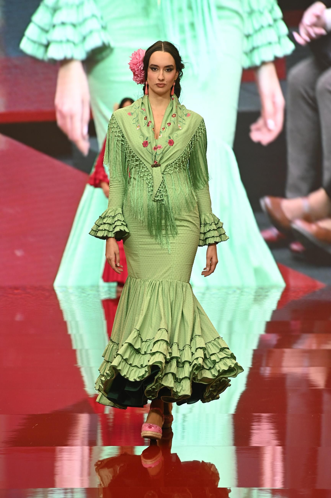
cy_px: 249
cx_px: 166
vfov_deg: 15.2
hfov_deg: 10.1
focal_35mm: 135
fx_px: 1864
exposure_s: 1/400
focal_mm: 135
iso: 1000
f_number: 4.5
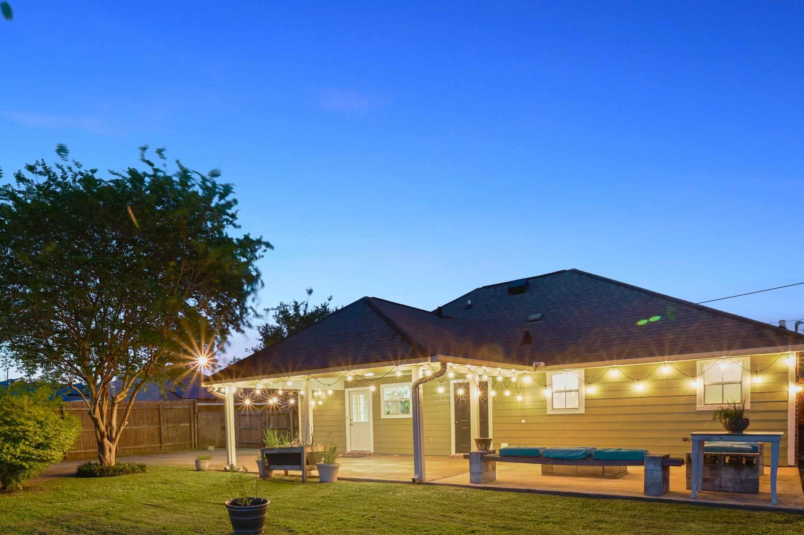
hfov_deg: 71.2
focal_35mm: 23
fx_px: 513
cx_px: 206
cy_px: 438
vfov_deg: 51.2
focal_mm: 14
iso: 200
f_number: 14
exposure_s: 23
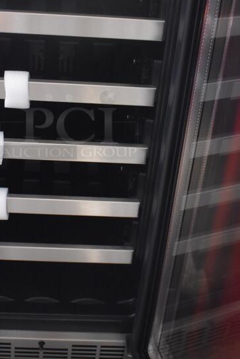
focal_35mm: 58
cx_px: 69
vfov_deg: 34.3
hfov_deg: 23.3
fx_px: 578
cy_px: 125
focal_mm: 23
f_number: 3.8
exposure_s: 1/13
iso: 3200
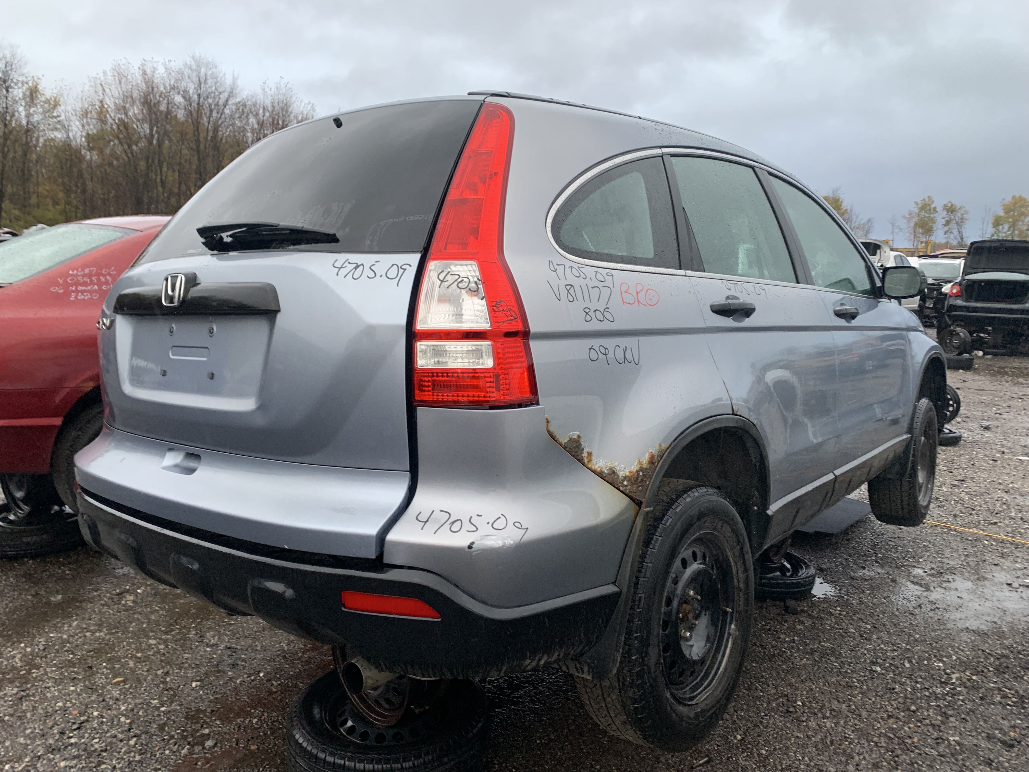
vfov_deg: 53.1
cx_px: 514
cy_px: 386
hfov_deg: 67.3
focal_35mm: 26
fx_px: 773
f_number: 1.8
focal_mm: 4.25
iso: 100
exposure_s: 1/84
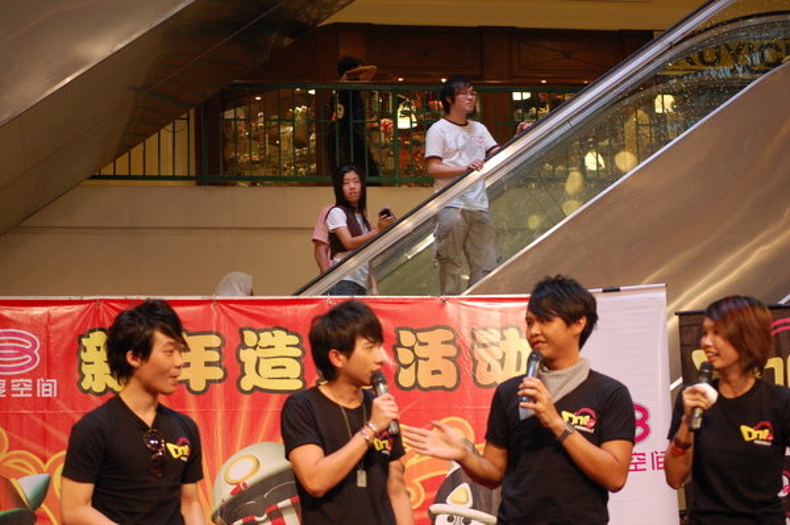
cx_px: 395
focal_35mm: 93
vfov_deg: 14.7
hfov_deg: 21.9
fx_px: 2039
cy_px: 262
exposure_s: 1/80
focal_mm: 62
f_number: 4.2
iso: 800
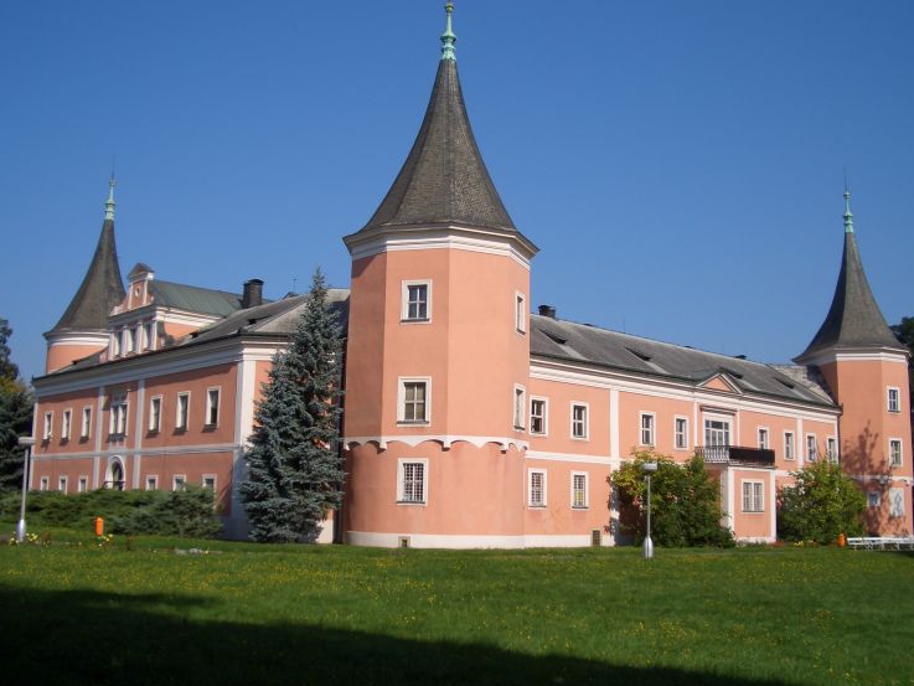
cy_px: 327
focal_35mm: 38
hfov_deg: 49.0
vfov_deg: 37.7
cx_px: 466
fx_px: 1004
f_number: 4.3
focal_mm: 5.8
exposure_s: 1/640
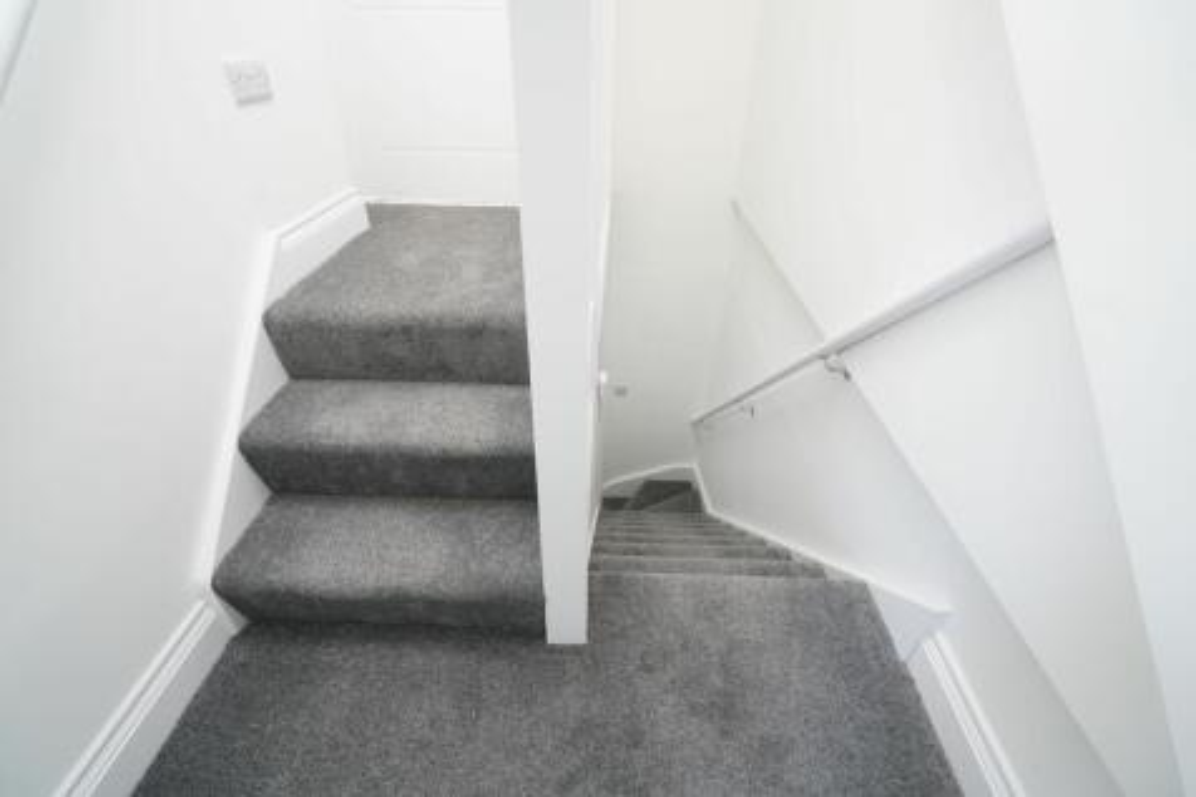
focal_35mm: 16
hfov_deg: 96.8
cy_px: 398
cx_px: 598
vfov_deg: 73.7
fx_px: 531
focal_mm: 16
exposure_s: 1/13
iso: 400
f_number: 5
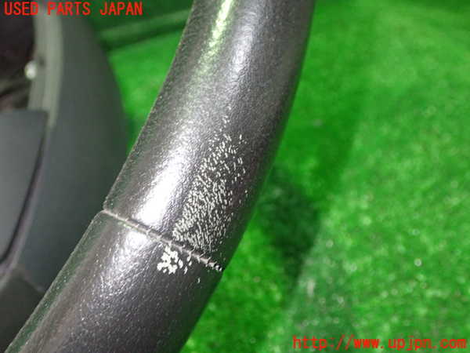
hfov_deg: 49.0
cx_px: 235
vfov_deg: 37.7
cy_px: 176
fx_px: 516
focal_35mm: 38
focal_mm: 6.83
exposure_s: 1/25
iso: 800
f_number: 2.7
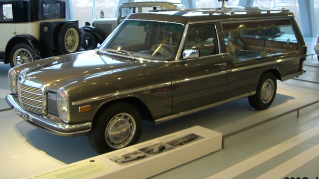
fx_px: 372
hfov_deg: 46.4
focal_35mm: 44
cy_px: 64
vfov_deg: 27.0
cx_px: 161
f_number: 2.7
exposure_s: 1/80
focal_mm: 6.2
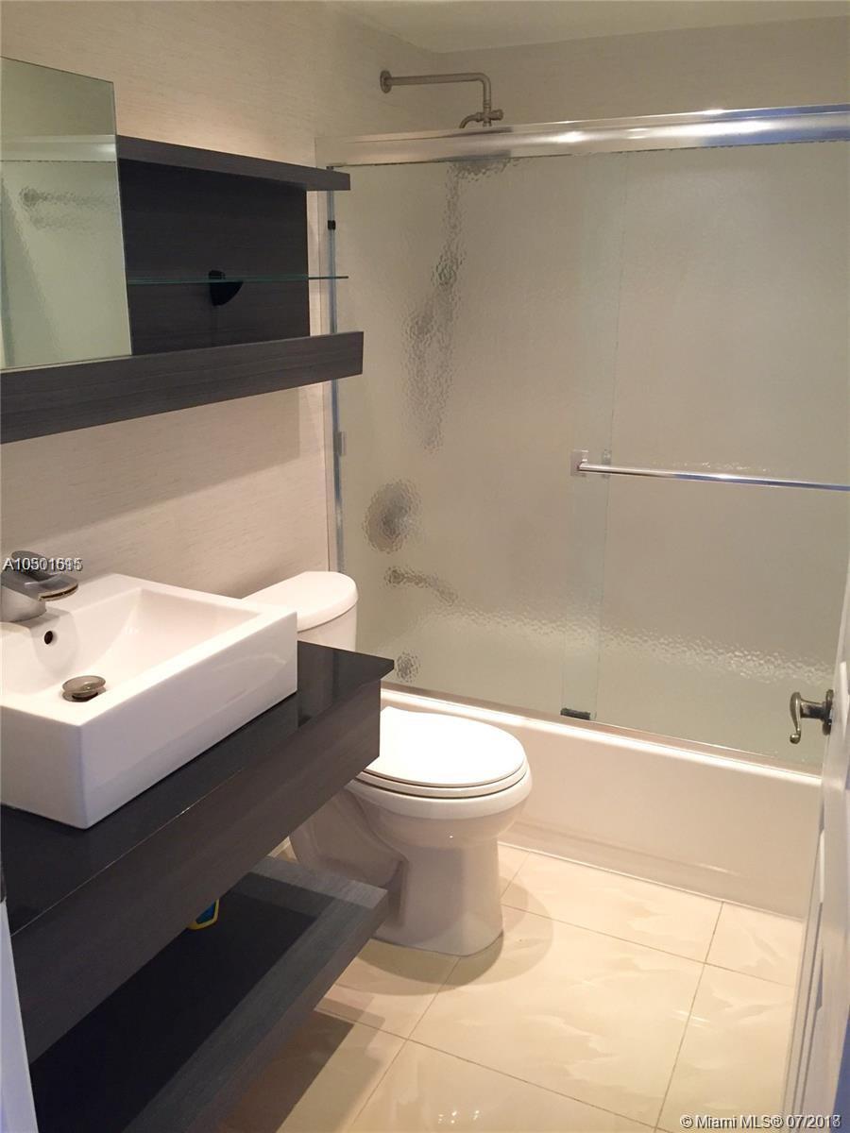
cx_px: 425
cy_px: 566
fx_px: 949
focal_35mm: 29
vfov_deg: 61.7
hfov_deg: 48.2
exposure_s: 1/30
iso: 100
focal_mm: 4.15
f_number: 2.2
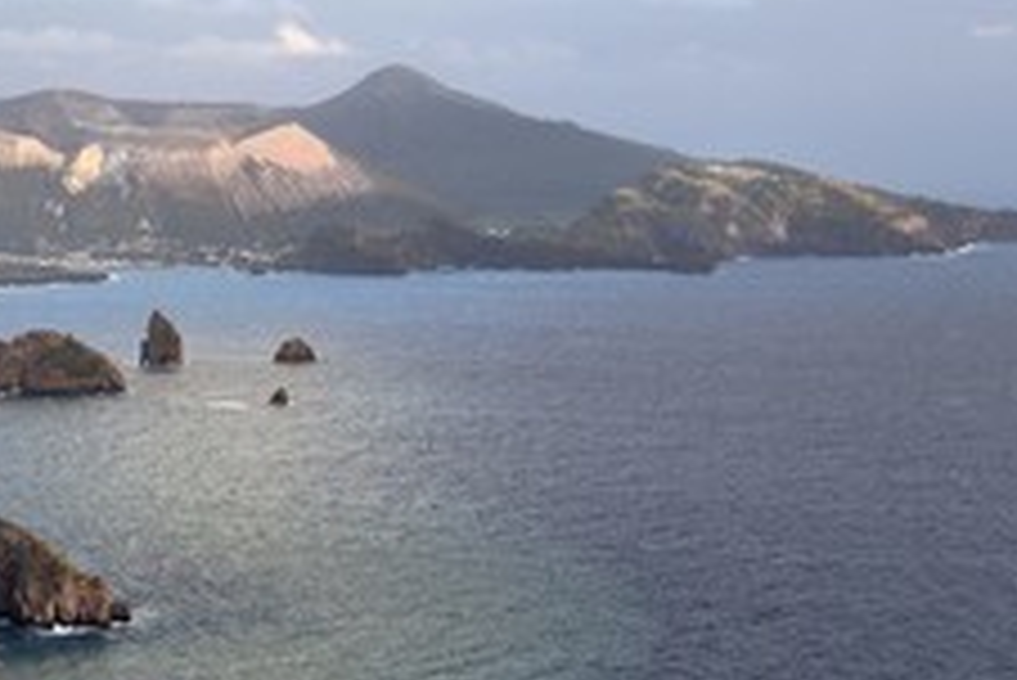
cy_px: 450
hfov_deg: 19.8
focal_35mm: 102
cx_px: 194
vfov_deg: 13.4
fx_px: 2883
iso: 400
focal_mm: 55
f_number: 8
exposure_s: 1/125
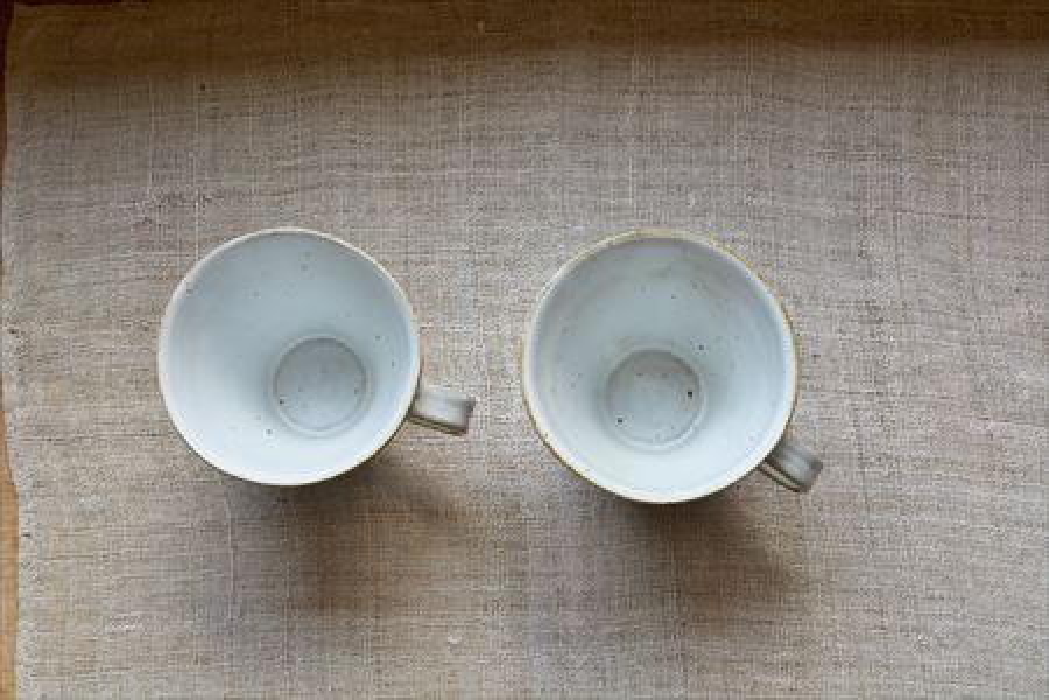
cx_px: 524
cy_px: 350
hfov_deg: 37.9
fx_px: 1530
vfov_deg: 25.8
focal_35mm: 52
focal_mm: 35
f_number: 9
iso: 100
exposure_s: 1/160
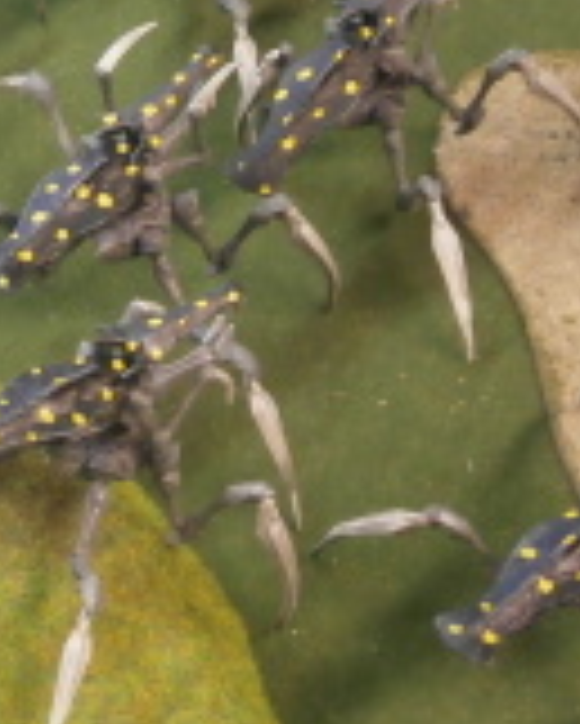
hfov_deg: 9.7
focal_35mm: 153
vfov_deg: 12.5
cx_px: -342
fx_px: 3280
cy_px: 162
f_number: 3.4
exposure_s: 1/20
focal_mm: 8.3
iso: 200
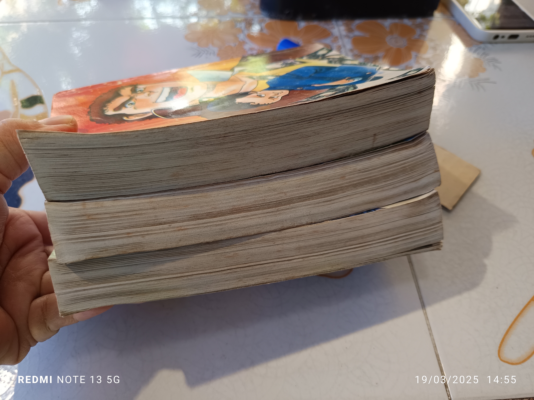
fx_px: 370
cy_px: 200
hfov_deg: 71.6
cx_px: 267
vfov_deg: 56.8
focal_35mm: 24
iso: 260
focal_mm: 5.31
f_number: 1.7
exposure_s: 1/50
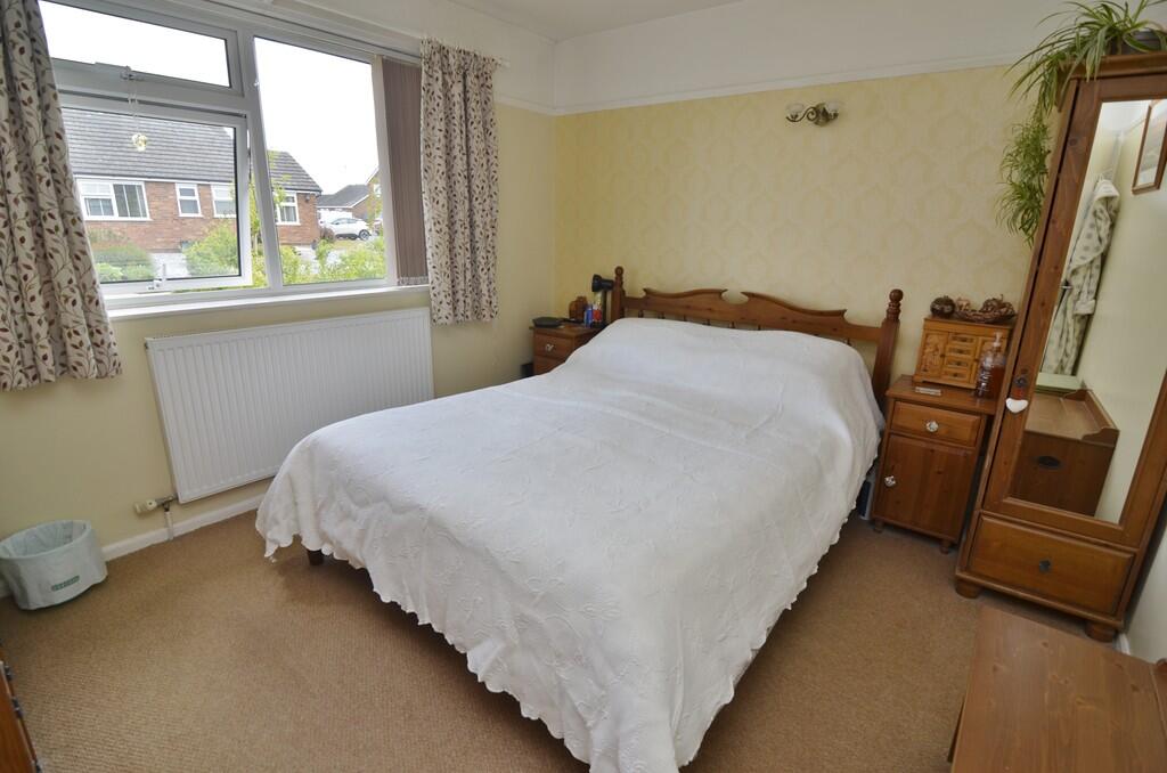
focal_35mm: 16
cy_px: 386
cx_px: 584
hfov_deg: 95.1
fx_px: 534
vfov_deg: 71.8
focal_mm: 11
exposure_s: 1/125
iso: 200
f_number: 5.6
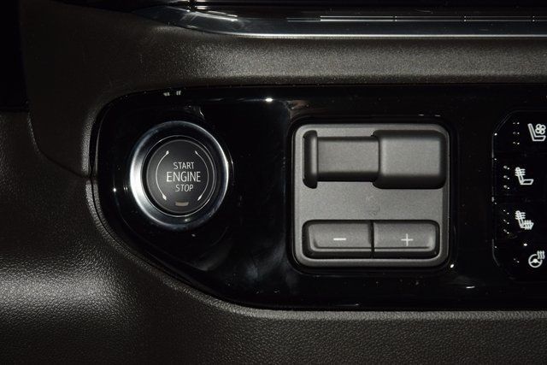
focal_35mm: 105
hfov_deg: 19.5
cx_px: 274
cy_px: 182
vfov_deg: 13.0
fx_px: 1596
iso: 100
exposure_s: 1/125
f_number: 8
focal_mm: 70
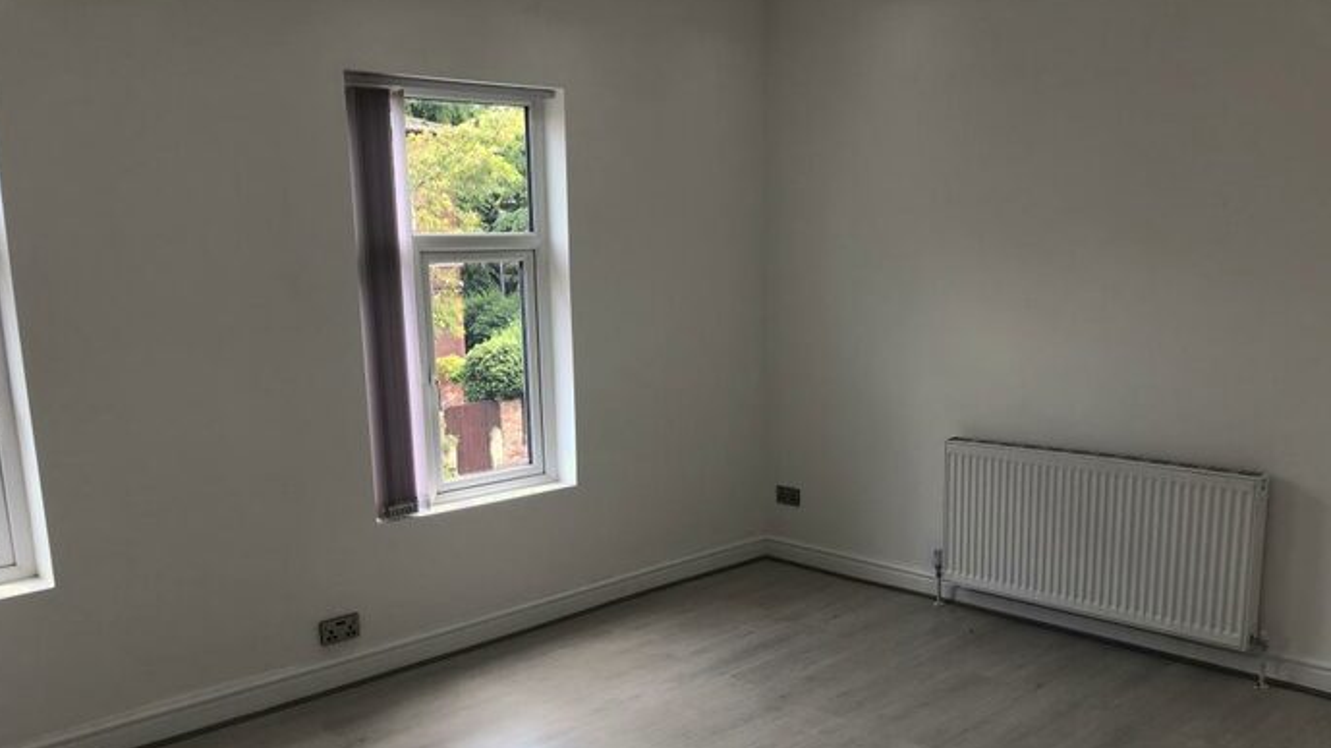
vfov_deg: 37.4
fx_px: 1094
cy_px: 494
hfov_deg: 62.6
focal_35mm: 31
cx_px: 663
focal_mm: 3.99
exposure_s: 1/105
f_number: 1.8
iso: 20
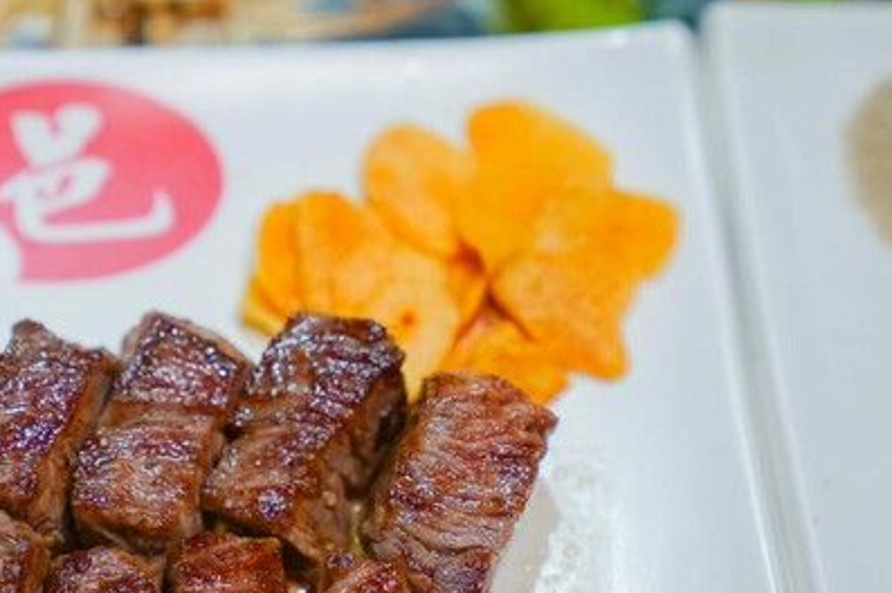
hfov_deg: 13.6
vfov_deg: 9.1
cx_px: 85
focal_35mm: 150
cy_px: 395
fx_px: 3713
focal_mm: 70
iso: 100
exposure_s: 1/80
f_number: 2.8
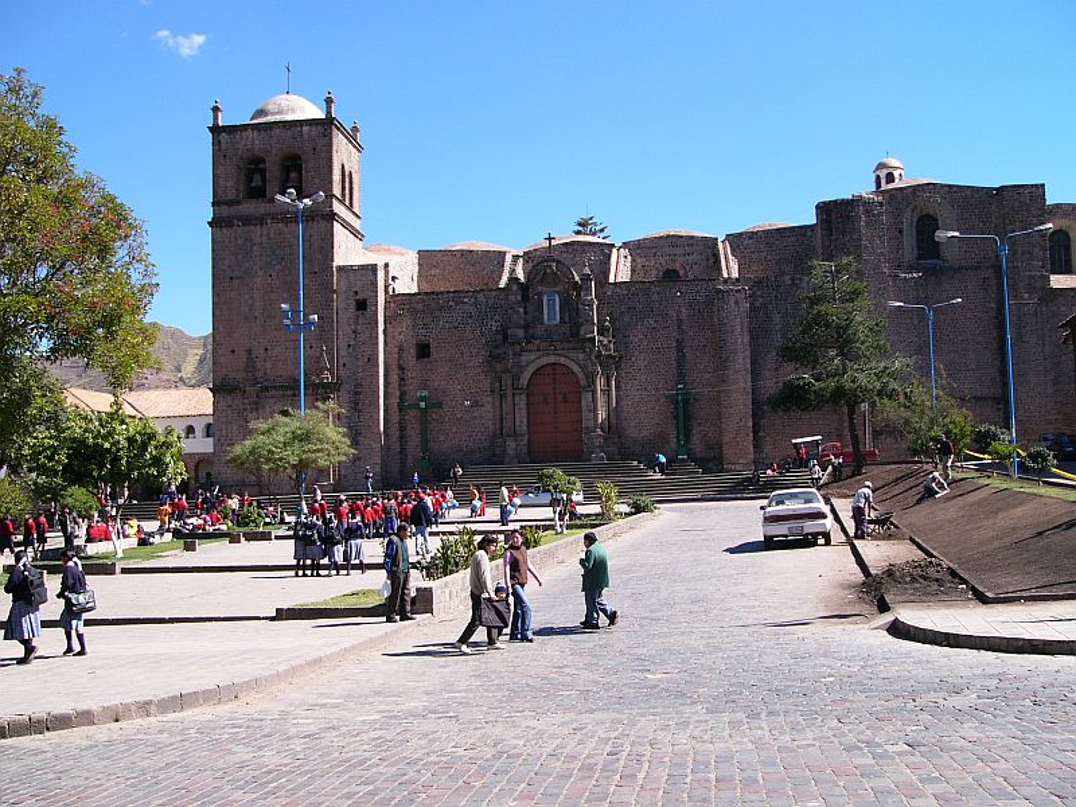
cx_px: 538
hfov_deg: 44.8
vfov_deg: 34.3
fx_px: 1306
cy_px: 404
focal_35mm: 42
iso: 50
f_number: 2.8
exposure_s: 1/500
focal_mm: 6.9
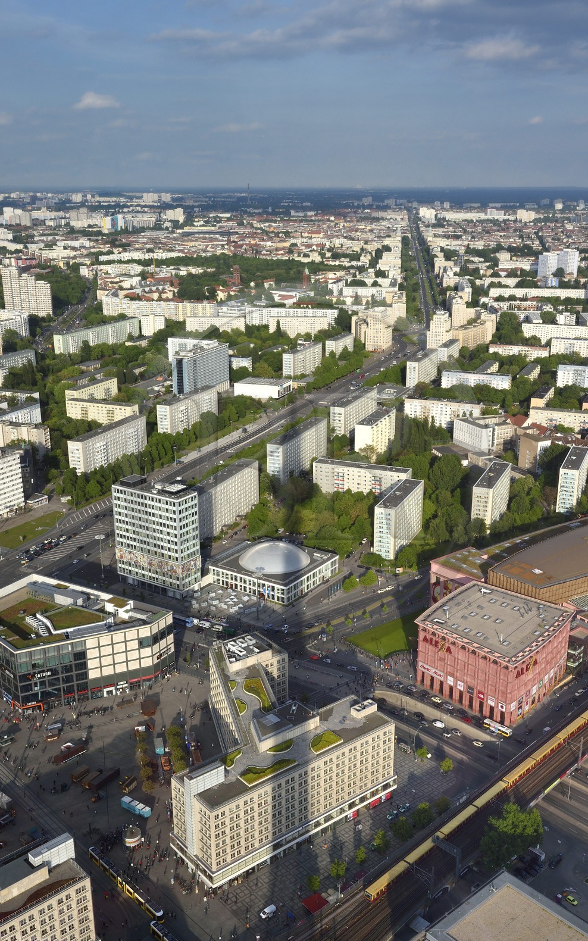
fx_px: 846
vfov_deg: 58.1
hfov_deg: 38.3
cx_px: 304
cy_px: 468
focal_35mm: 33
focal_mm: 32
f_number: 10
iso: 400
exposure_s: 1/200
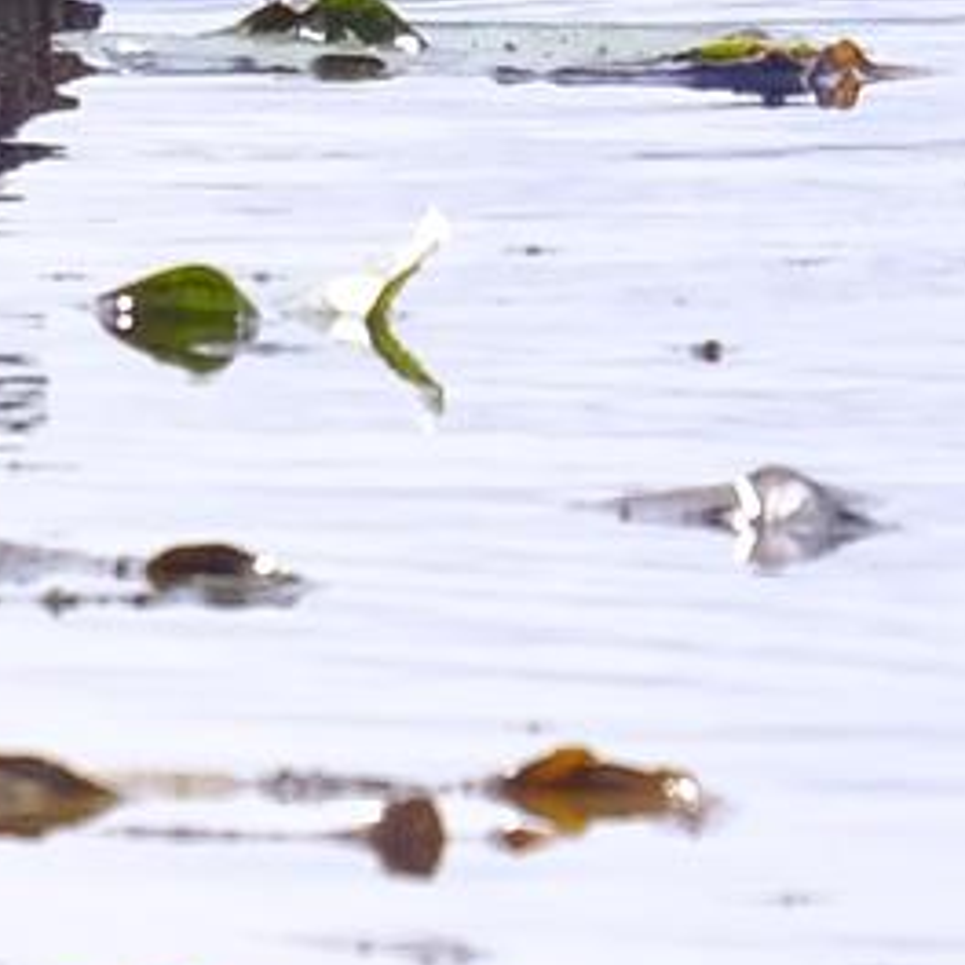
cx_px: -514
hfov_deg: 1.8
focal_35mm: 963
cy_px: -170
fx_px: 30373
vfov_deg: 1.8
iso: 320
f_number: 7.1
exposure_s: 1/600
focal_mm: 200
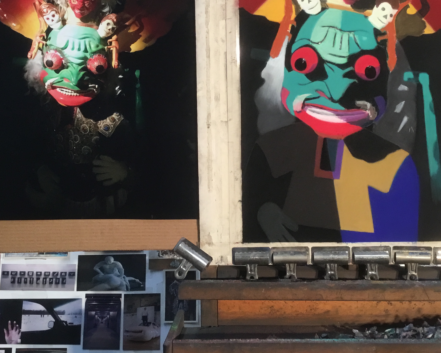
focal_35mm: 48
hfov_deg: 38.8
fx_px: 626
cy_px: 106
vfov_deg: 31.1
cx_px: 230
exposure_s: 1/30
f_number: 2.4
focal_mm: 3.3
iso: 50
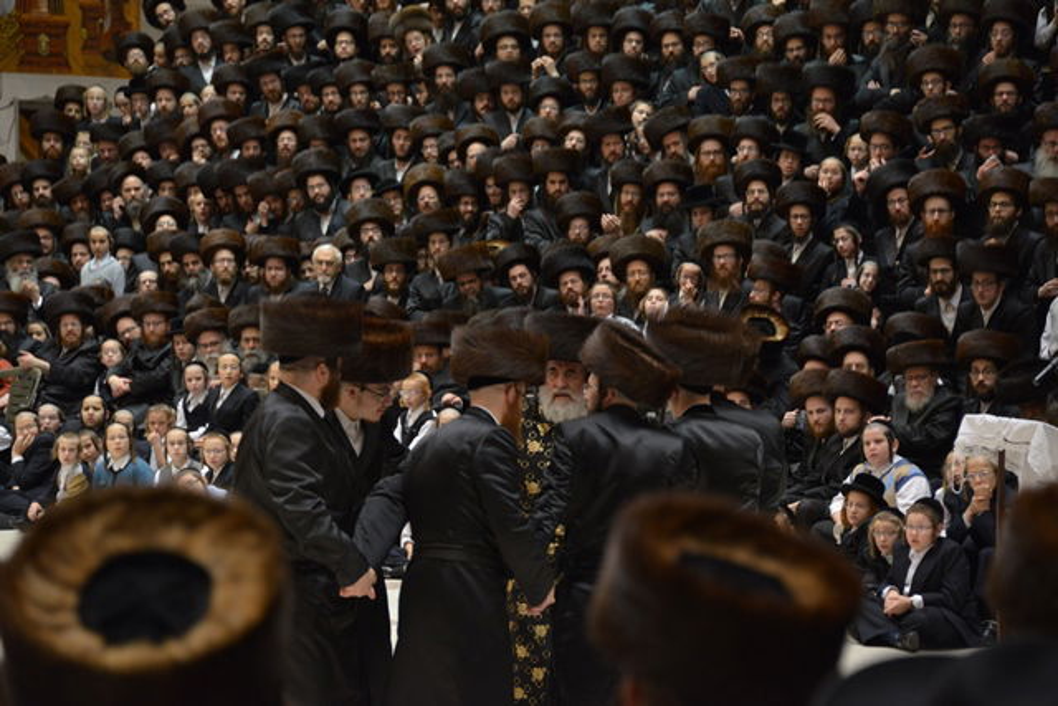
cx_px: 529
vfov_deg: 9.2
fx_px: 4409
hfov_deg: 13.7
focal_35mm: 150
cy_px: 353
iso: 2000
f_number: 5.6
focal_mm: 150
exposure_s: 1/125
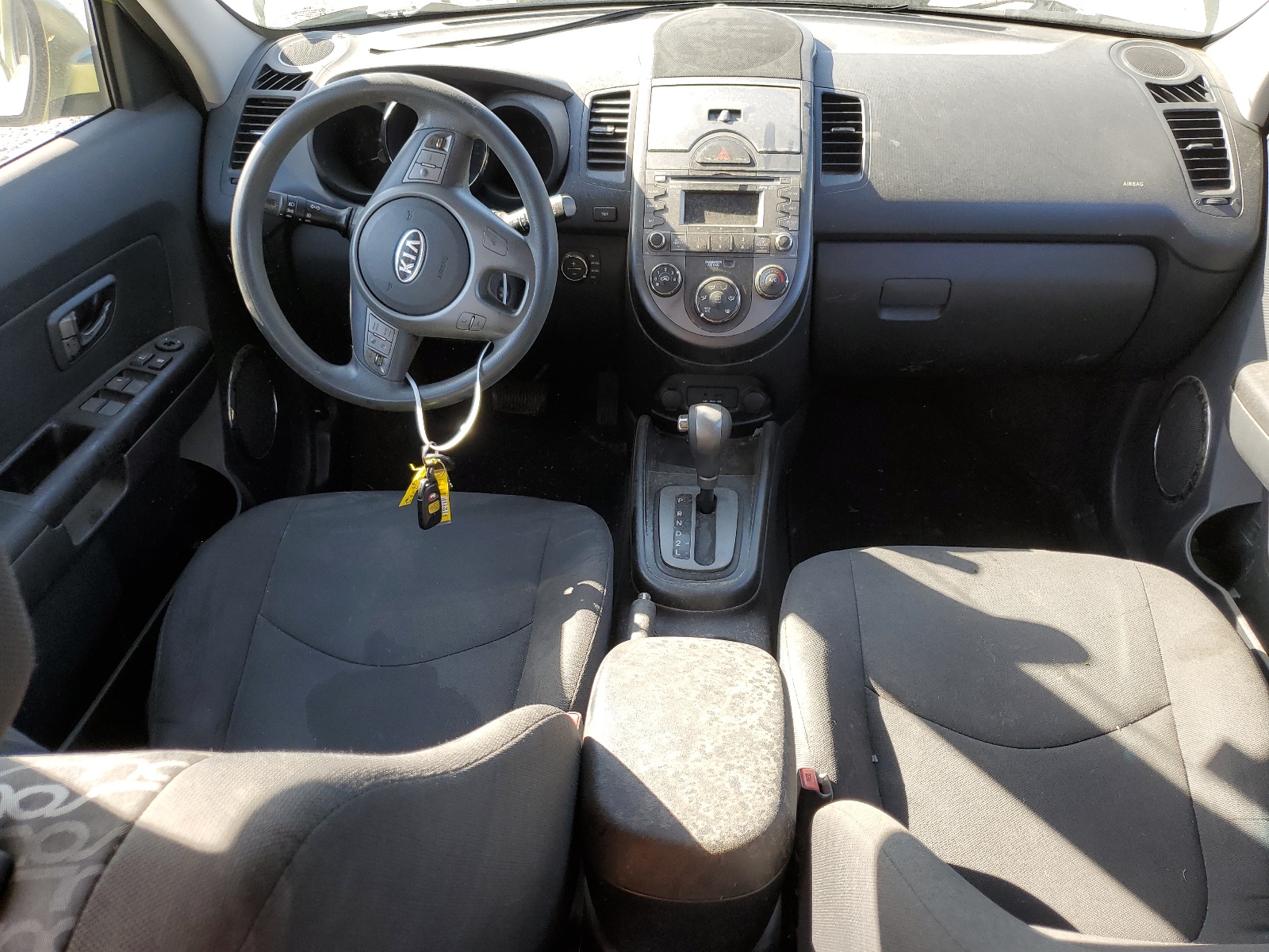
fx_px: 953
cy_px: 476
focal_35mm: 26
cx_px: 634
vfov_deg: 53.1
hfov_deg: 67.3
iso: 50
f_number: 1.5
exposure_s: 1/233
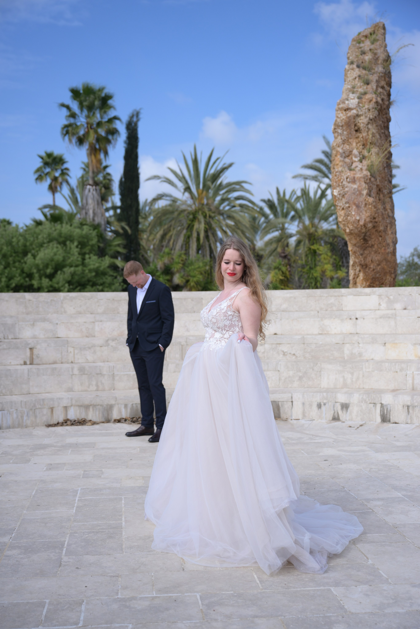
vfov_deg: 45.4
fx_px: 752
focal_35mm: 43
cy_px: 314
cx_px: 210
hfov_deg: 31.2
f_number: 3.5
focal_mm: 43
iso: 125
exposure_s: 1/2000
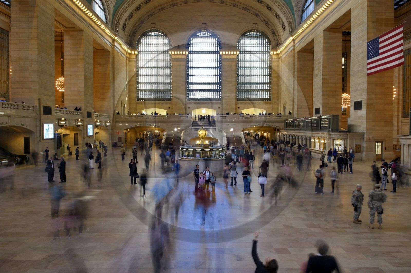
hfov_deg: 73.8
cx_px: 206
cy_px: 136
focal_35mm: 24
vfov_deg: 53.1
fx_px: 274
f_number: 16
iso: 200
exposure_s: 2.5
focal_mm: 24
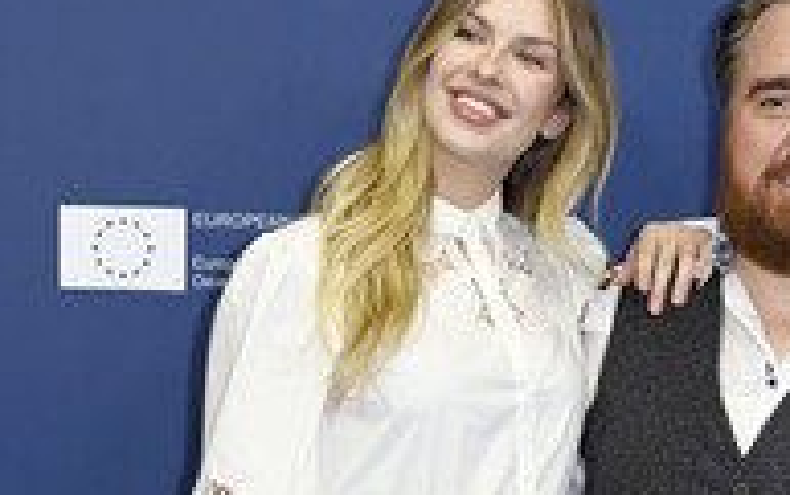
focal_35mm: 119
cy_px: 462
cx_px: 456
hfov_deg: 17.5
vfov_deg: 11.0
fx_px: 2564
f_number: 5.6
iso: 800
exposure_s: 1/200
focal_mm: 50
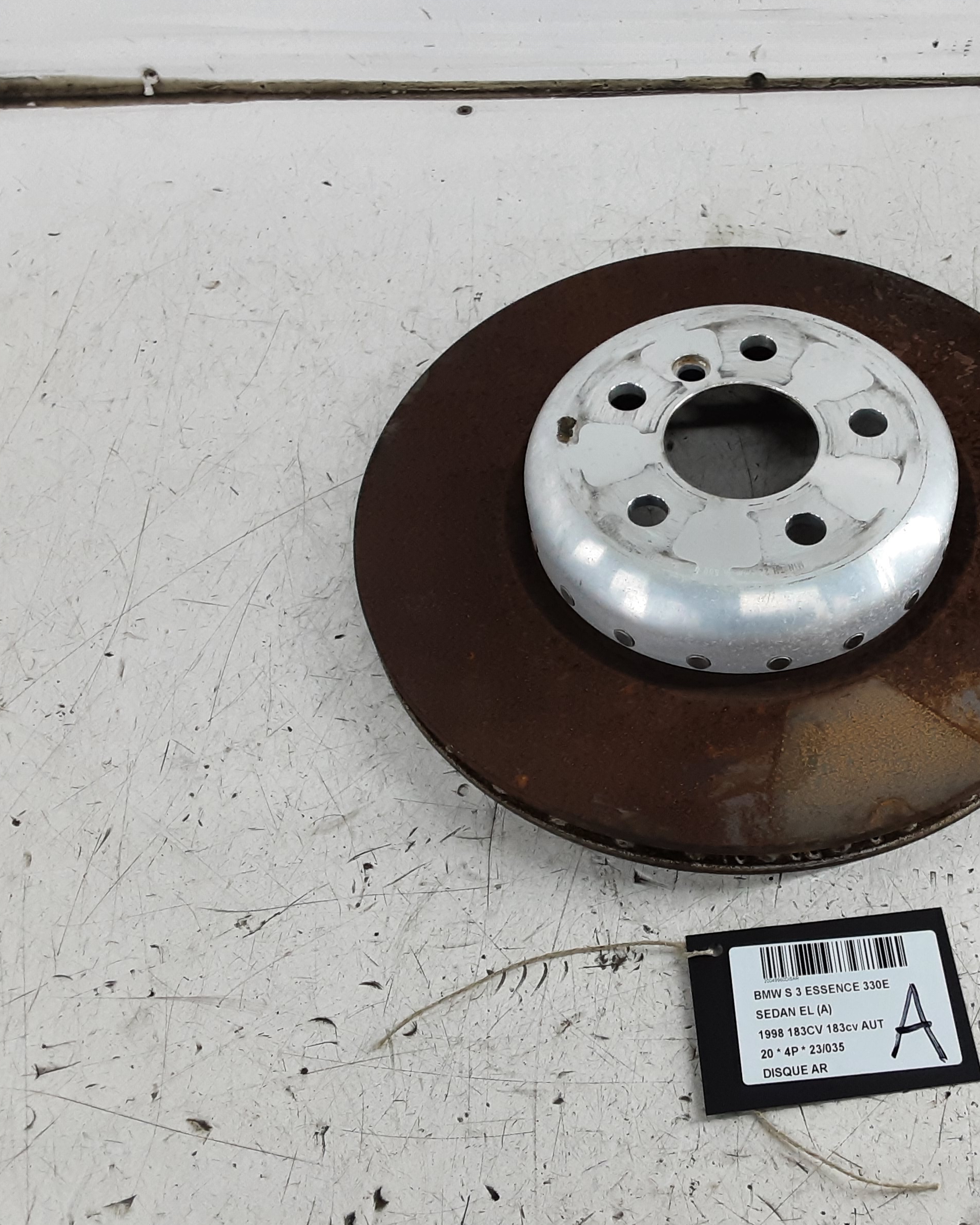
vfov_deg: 50.3
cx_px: 731
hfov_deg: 40.1
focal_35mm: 36
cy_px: 612
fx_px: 1305
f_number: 1.9
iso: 100
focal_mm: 2.91
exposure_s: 1/50
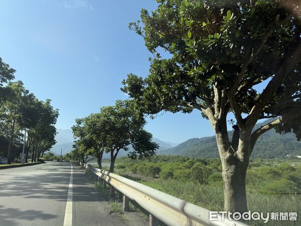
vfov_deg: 56.8
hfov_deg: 71.6
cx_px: 150
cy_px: 113
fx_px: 209
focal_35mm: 24
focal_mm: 6.76
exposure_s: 1/1230
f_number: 1.78
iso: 80
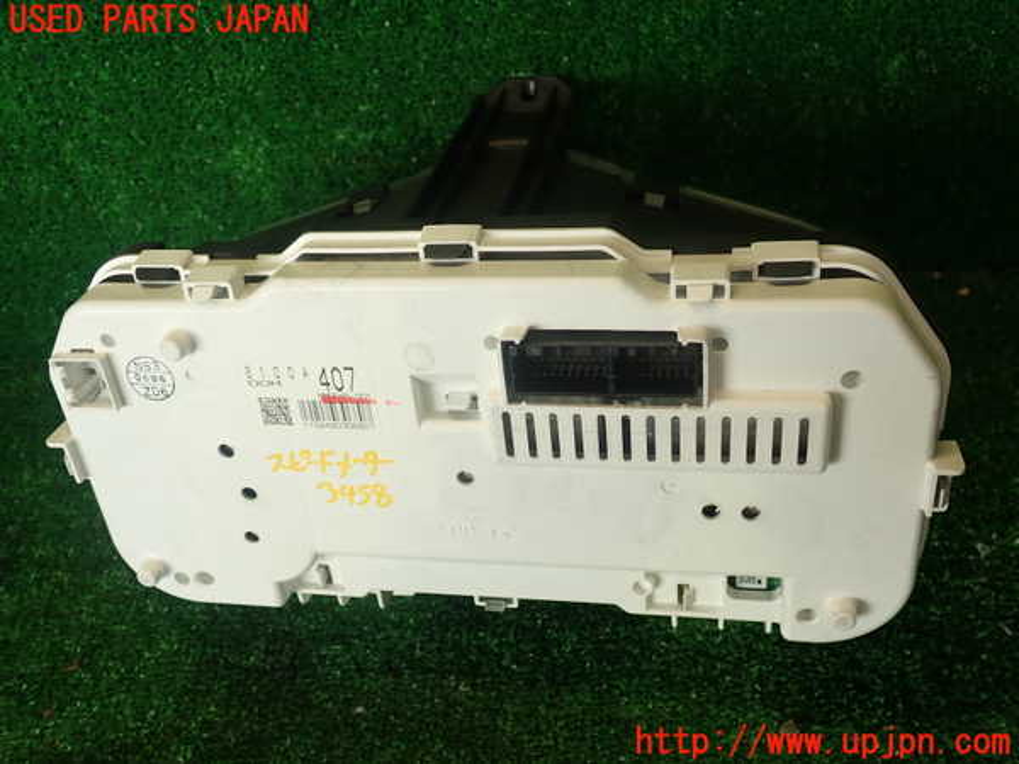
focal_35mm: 32
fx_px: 942
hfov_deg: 56.8
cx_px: 510
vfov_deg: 44.2
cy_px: 382
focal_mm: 5.79
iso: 100
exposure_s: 1/80
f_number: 2.4
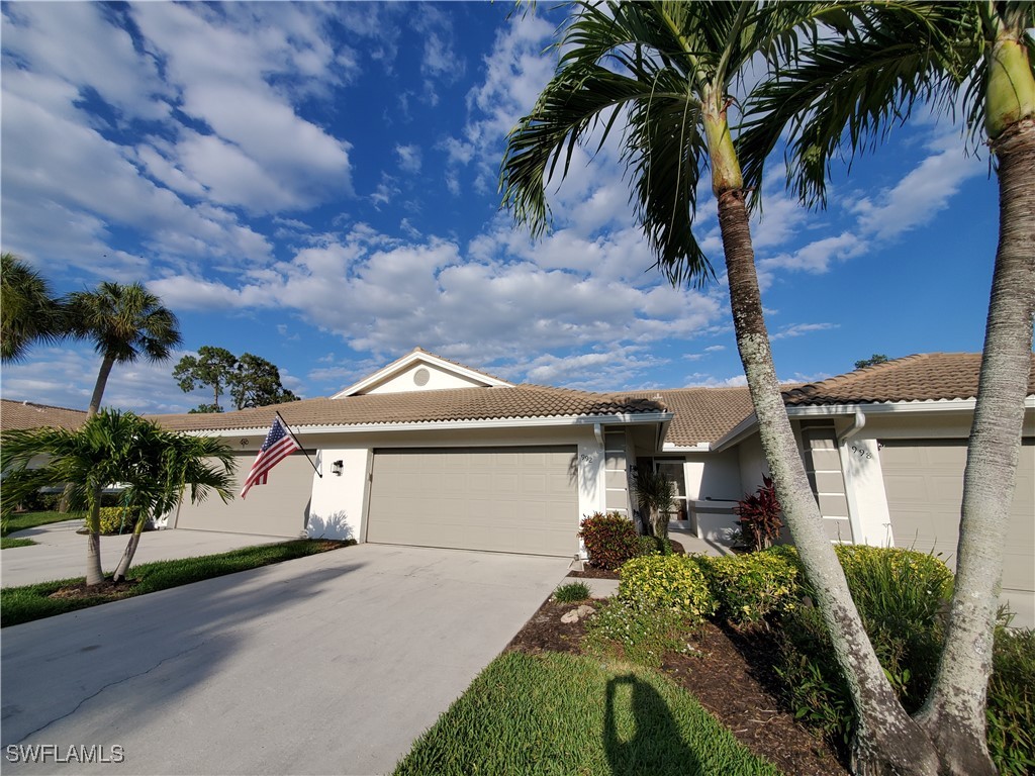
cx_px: 518
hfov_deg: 106.2
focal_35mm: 13
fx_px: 389
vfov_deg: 89.9
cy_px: 388
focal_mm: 1.8
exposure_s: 1/1484
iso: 50
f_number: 2.2
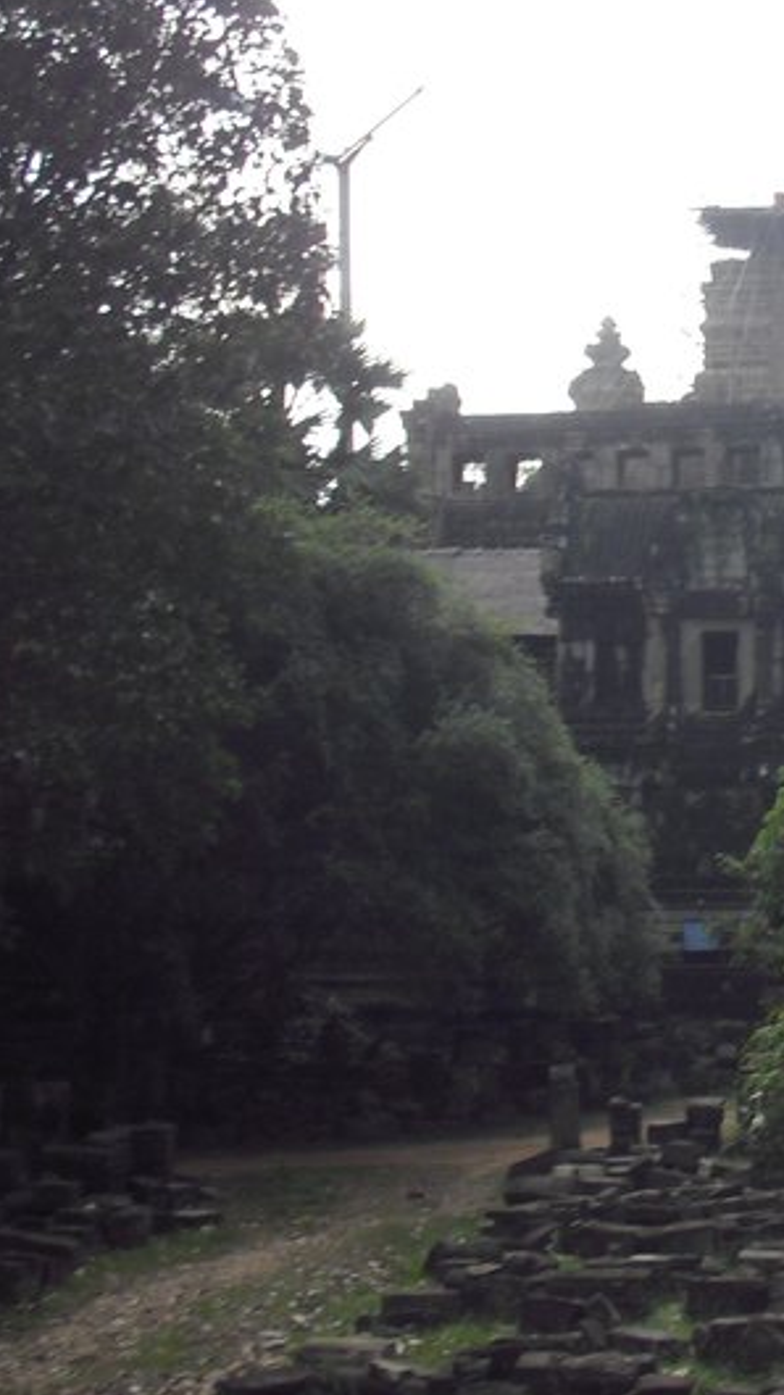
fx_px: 2958
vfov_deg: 26.5
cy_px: 555
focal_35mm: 80
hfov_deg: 14.1
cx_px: 1210
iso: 100
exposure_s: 1/60
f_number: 8
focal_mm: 6.2
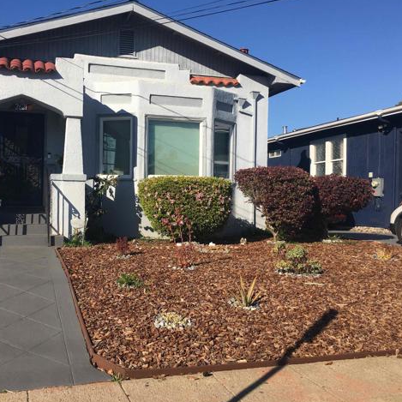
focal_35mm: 35
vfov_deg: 47.2
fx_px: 460
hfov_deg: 46.7
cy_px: 201
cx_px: 144
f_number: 2.2
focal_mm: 4.15
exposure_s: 1/2079
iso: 25
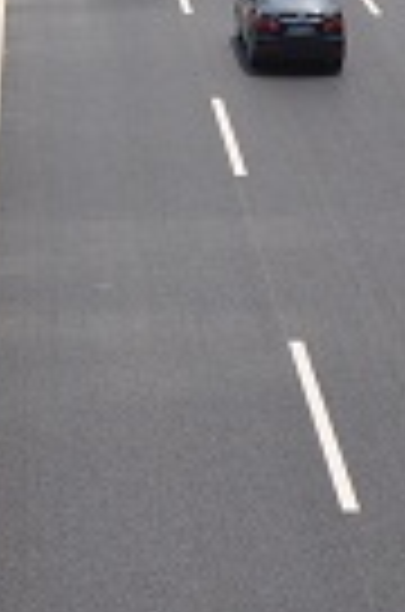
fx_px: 2697
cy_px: -261
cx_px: -153
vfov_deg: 12.4
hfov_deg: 8.4
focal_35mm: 159
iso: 500
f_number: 13
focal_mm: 24
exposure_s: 1/640
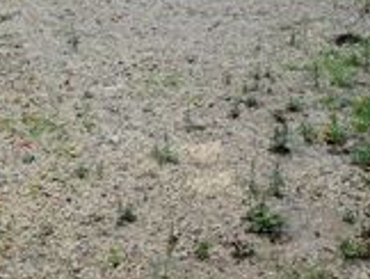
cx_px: 150
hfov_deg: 19.6
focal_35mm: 100
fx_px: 1070
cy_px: 5
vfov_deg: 14.6
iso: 80
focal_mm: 6.25
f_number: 1.7
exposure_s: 1/4057
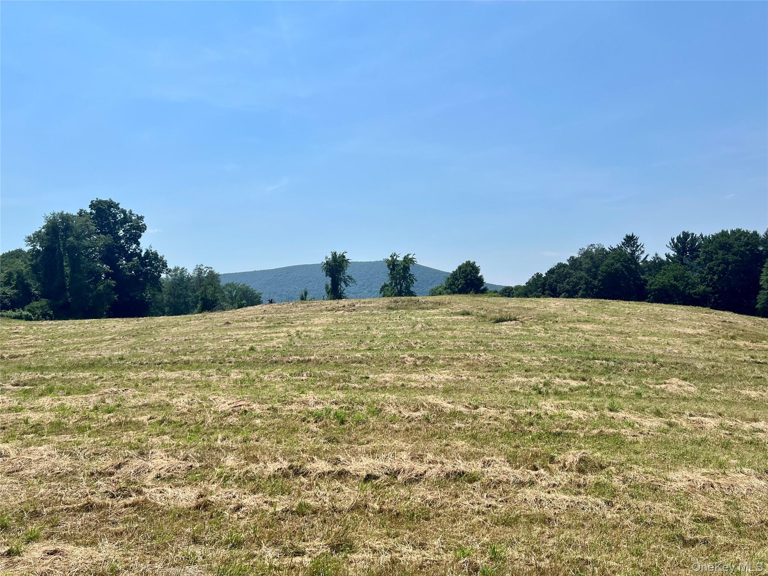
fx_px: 577
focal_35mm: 26
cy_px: 288
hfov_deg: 67.3
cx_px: 384
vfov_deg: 53.1
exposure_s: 1/7463
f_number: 1.5
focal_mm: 5.7
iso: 50
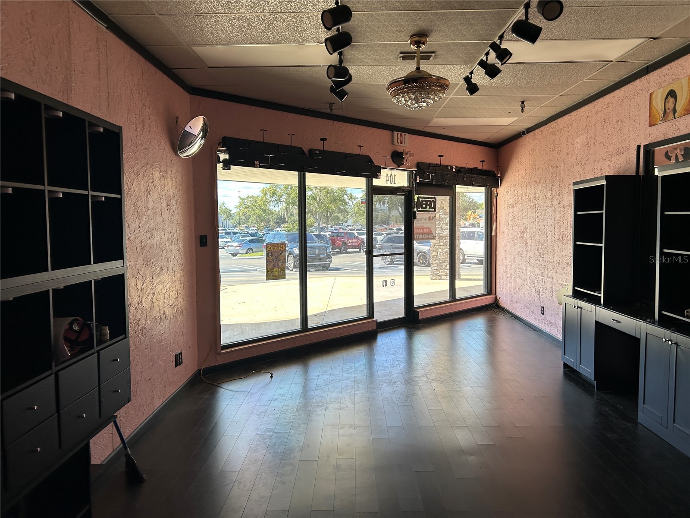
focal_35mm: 26
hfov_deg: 67.3
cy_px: 259
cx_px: 345
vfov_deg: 53.1
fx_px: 518
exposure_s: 1/308
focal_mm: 5.7
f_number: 1.5
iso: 50
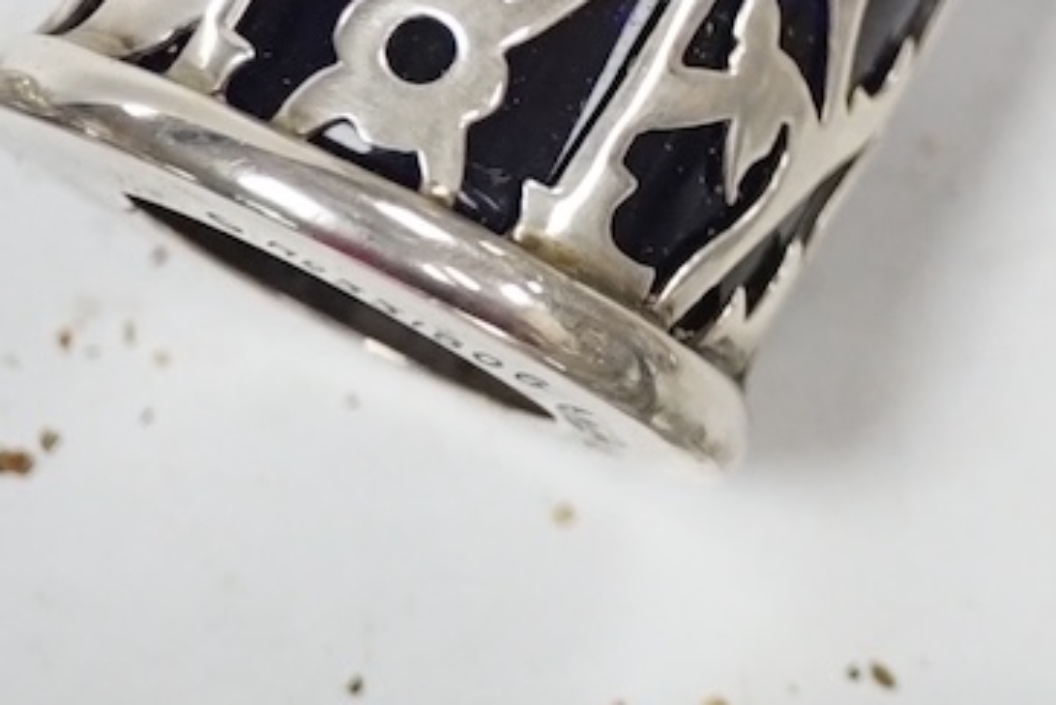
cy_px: -894
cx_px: 2637
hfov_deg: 7.8
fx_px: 7130
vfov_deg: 5.5
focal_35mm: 243
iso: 1000
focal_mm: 30
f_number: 6.3
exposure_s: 1/160
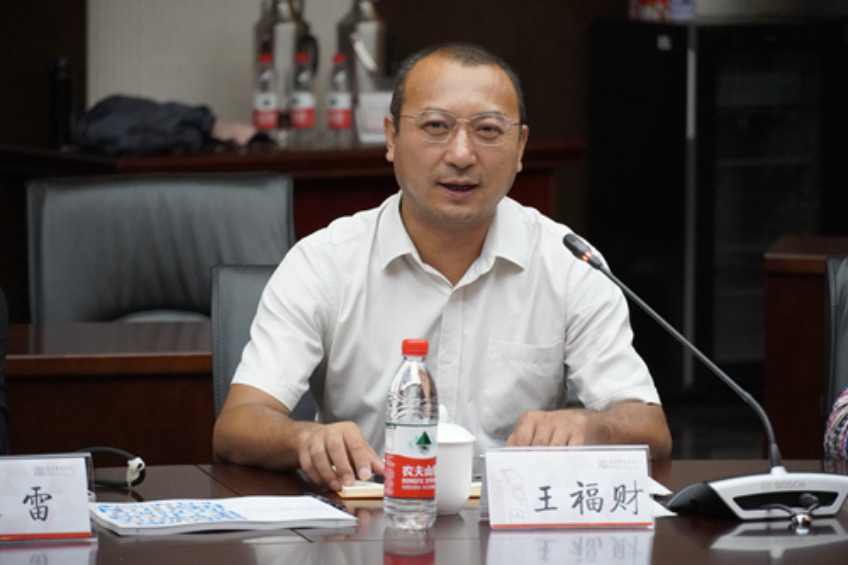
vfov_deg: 6.8
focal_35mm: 202
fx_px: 4768
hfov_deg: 10.2
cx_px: 424
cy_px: 282
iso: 5000
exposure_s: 1/250
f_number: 5.6
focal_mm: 135
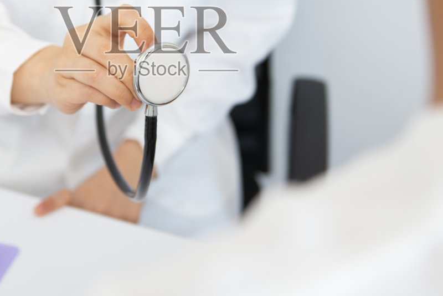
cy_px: 44
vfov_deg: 16.9
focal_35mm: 80
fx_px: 985
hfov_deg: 25.2
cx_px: 146
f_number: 2.8
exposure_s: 1/160
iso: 800
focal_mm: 40
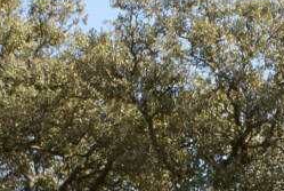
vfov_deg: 8.5
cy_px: 346
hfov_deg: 13.2
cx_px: 189
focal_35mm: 155
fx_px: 1225
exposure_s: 1/80
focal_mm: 22
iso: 100
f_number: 9
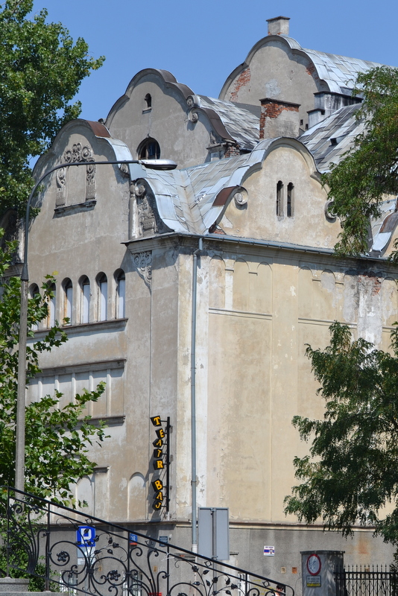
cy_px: 298
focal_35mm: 82
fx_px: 1367
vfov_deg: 24.6
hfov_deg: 16.6
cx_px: 199
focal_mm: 55
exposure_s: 1/320
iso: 100
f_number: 9
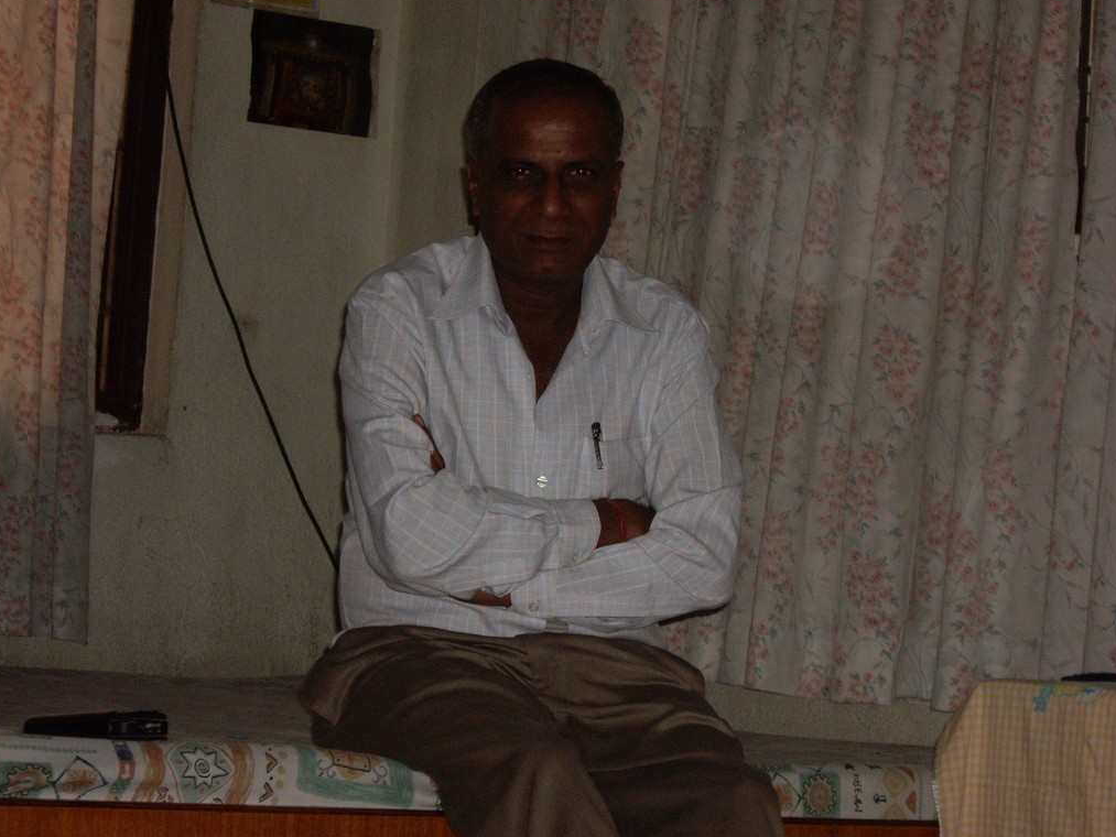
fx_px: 3063
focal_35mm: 95
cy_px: 415
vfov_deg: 15.6
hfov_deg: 20.6
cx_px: 556
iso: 200
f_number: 4.6
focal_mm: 15.3
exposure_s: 1/100
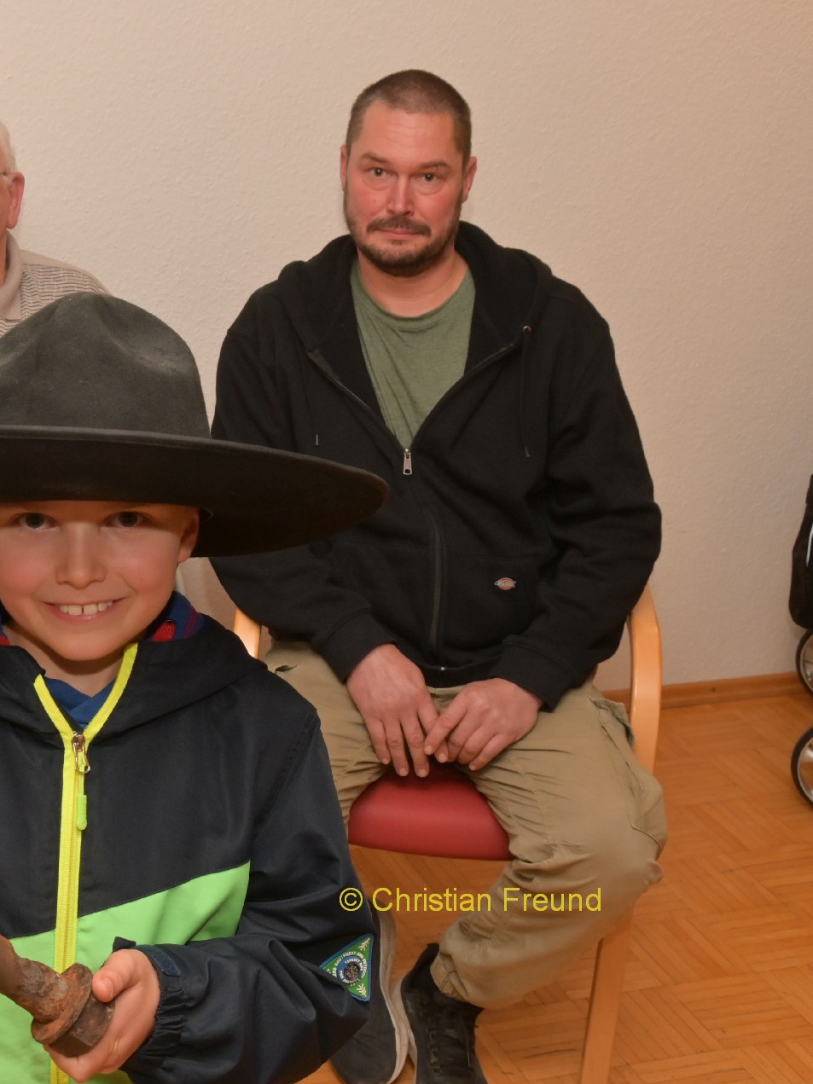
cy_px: 542
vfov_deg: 31.7
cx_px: 39
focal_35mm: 61
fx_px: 1911
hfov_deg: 23.2
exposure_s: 1/60
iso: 800
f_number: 8
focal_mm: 28
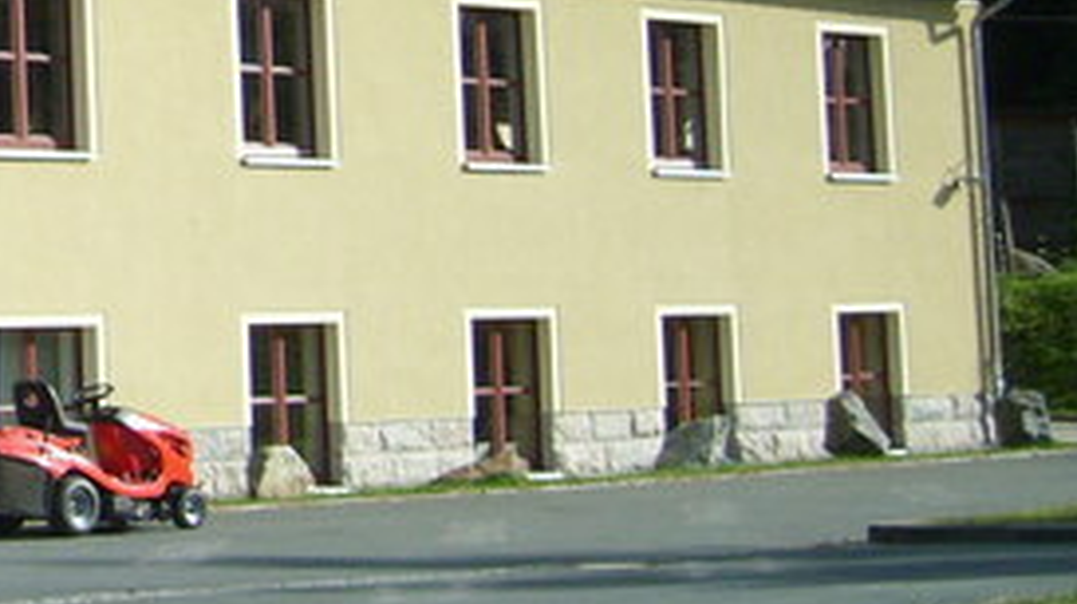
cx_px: -454
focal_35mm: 109
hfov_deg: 17.9
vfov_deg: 10.9
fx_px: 3110
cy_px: -57
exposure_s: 1/309
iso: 100
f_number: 7.1
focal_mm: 5.8
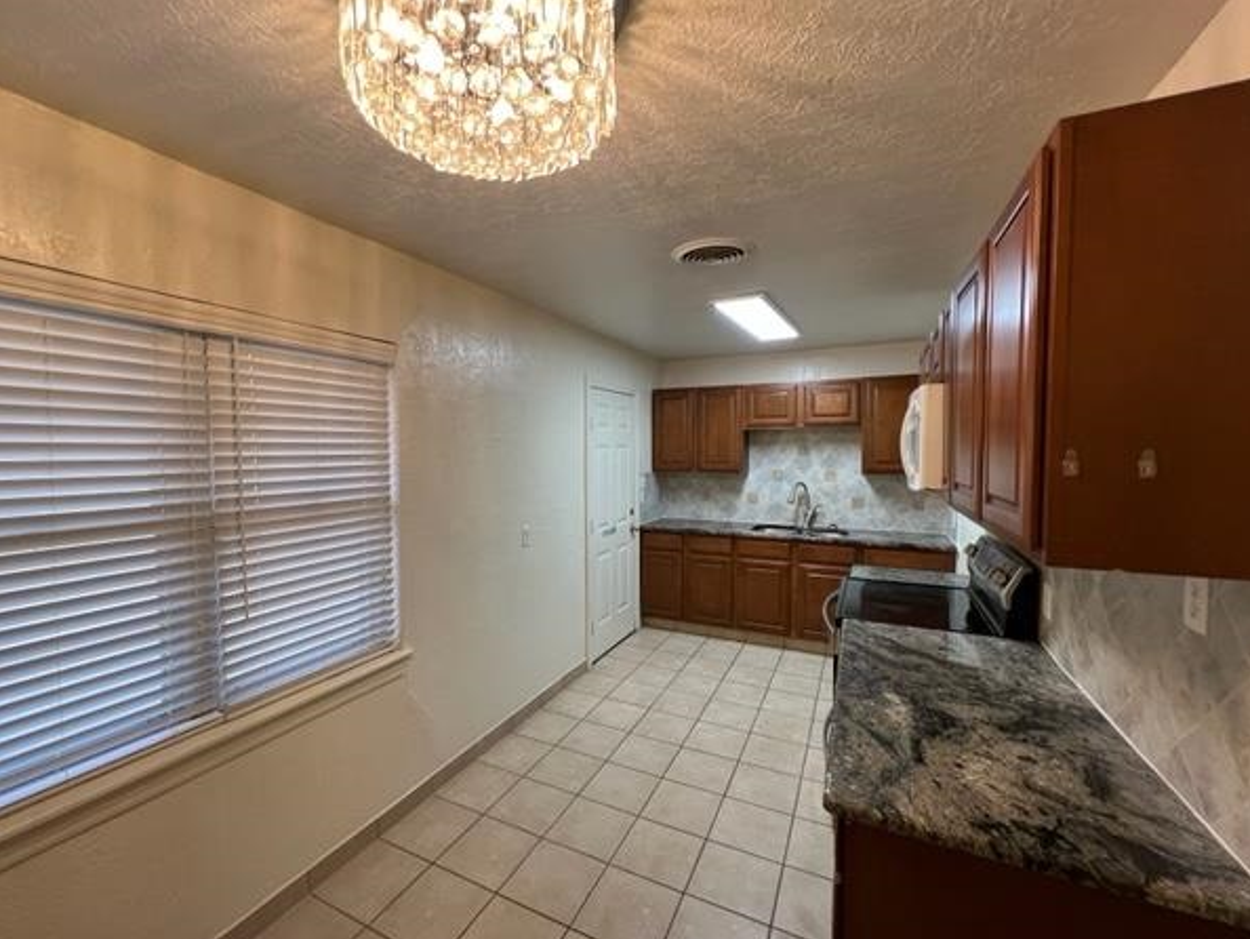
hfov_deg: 102.0
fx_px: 506
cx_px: 602
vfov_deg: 85.7
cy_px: 467
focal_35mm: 14
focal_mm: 1.57
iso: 160
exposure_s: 1/120
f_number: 1.8
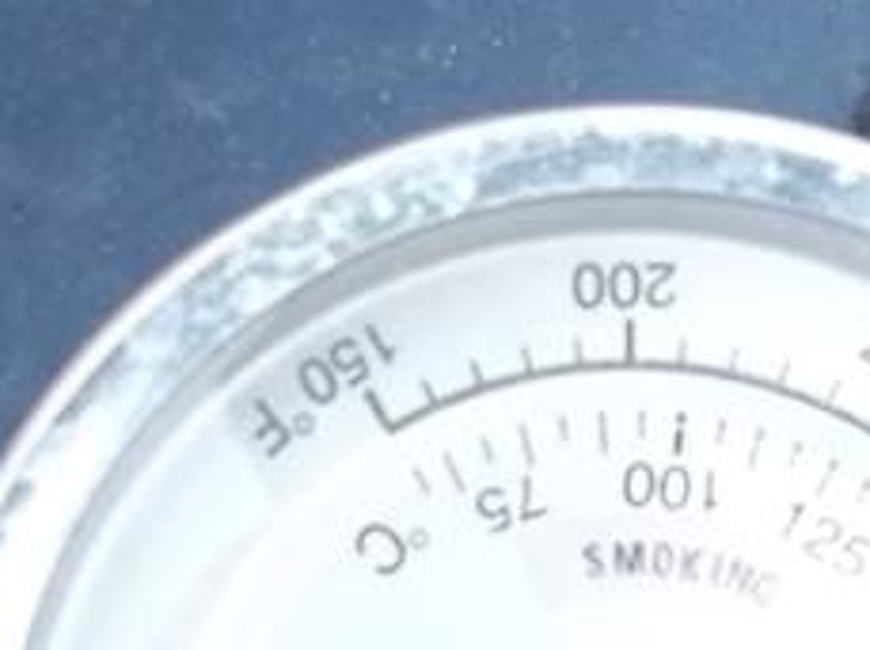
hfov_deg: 15.4
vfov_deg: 11.3
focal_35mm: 126
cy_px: 933
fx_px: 3162
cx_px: 828
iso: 64
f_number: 2.9
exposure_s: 1/100
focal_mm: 5.7
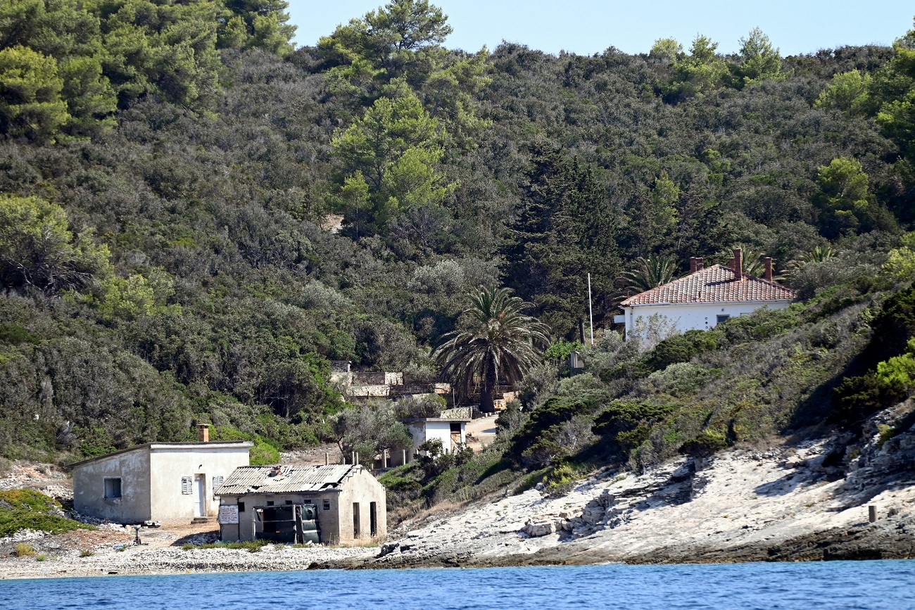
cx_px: 458
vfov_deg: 4.6
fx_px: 7625
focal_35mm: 300
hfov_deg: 6.9
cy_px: 305
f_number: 5.6
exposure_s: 1/1000
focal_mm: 300
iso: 400
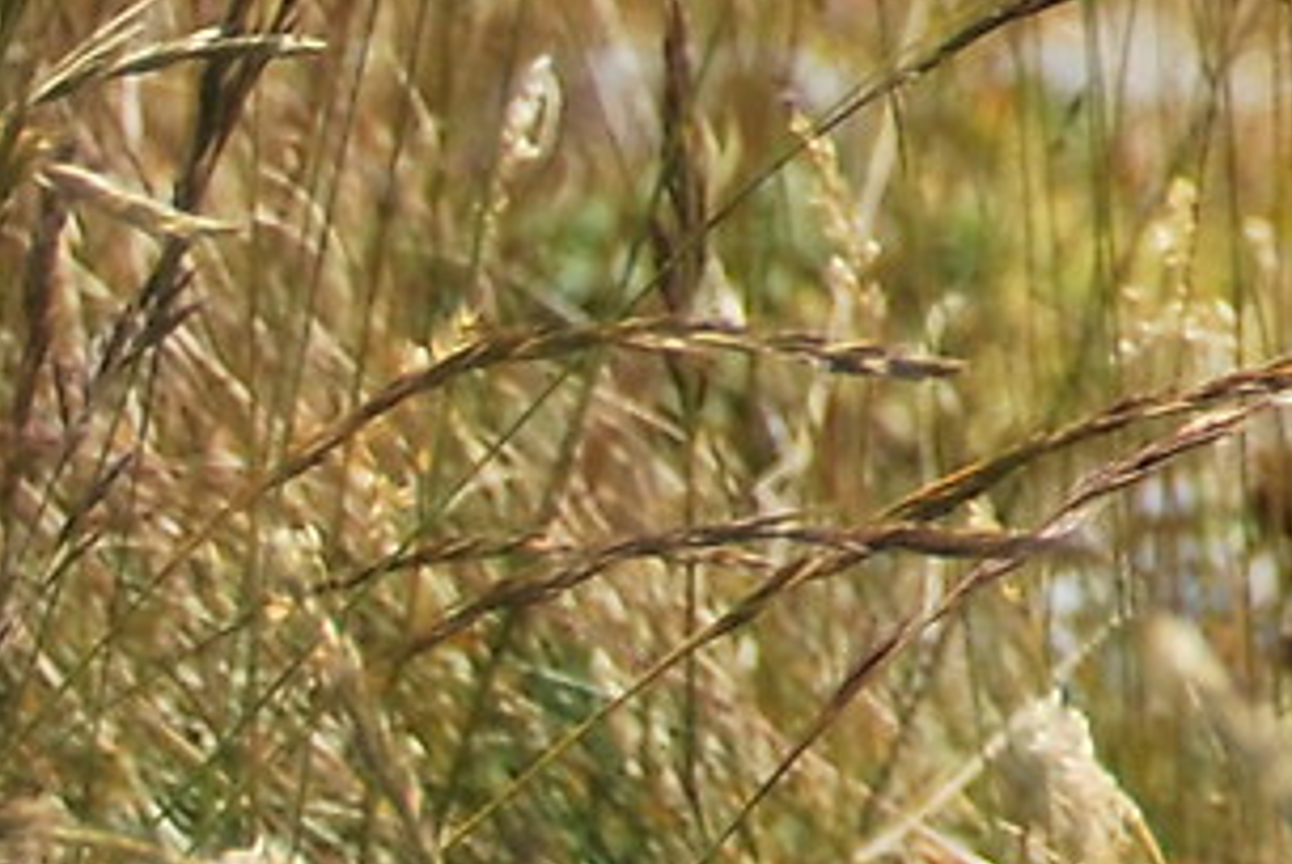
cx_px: 4973
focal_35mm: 449
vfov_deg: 3.0
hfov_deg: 4.3
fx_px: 16129
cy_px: -1614
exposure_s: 1/500
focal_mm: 38
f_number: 4.8
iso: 100
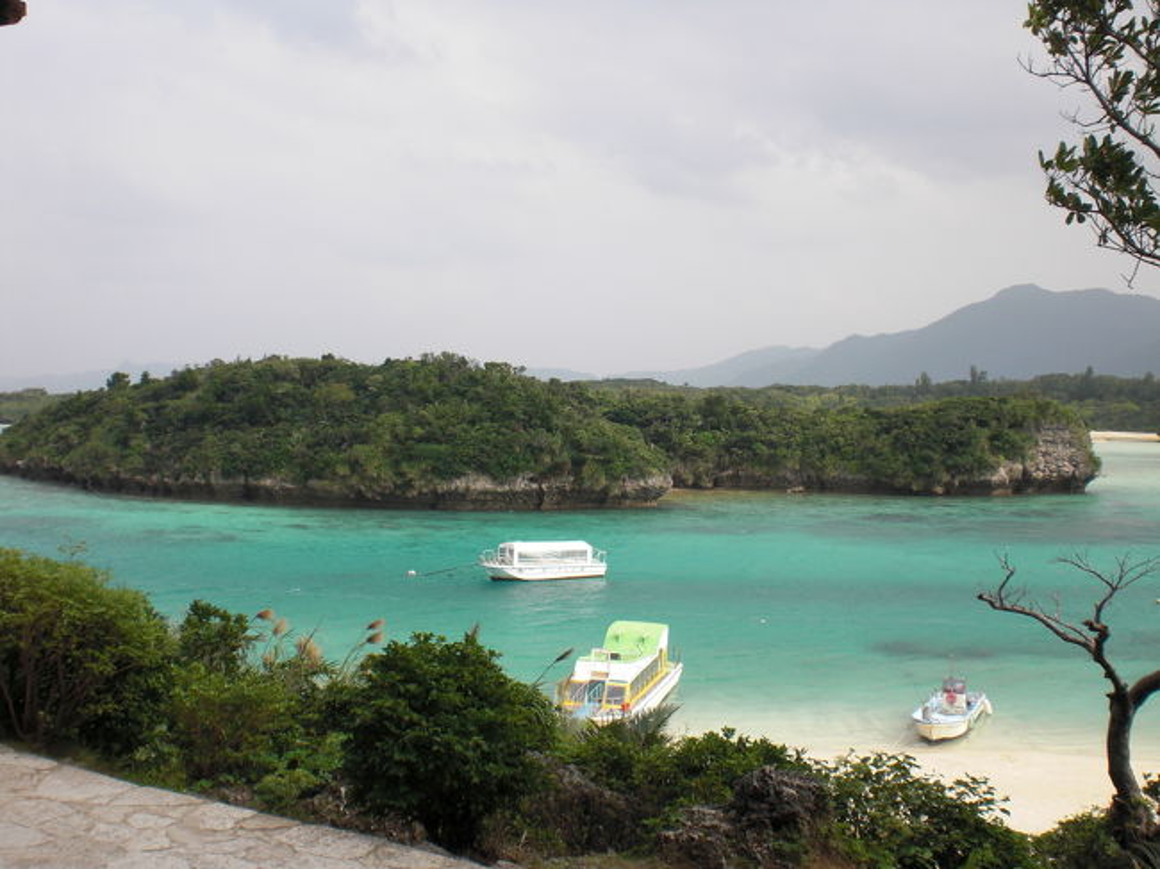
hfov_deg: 49.0
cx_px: 580
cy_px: 434
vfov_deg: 37.7
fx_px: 1273
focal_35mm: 38
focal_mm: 6.3
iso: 64
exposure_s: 1/200
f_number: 5.6
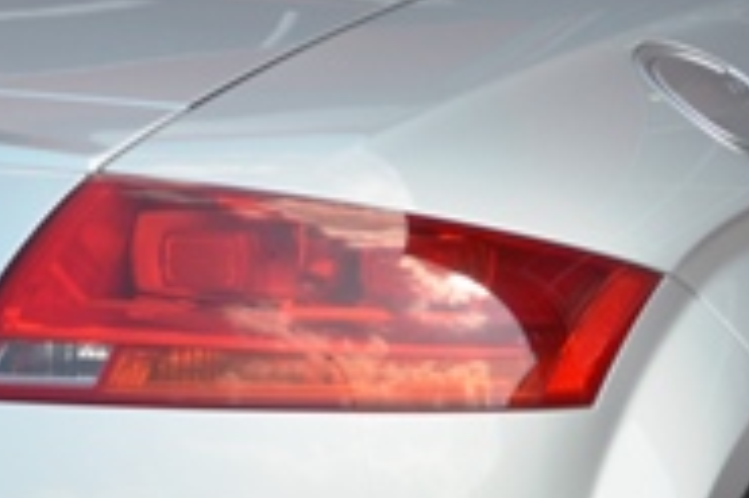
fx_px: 5939
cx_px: -166
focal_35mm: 286
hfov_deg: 7.2
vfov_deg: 4.8
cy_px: 543
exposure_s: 1/125
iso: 100
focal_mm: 55
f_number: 5.6
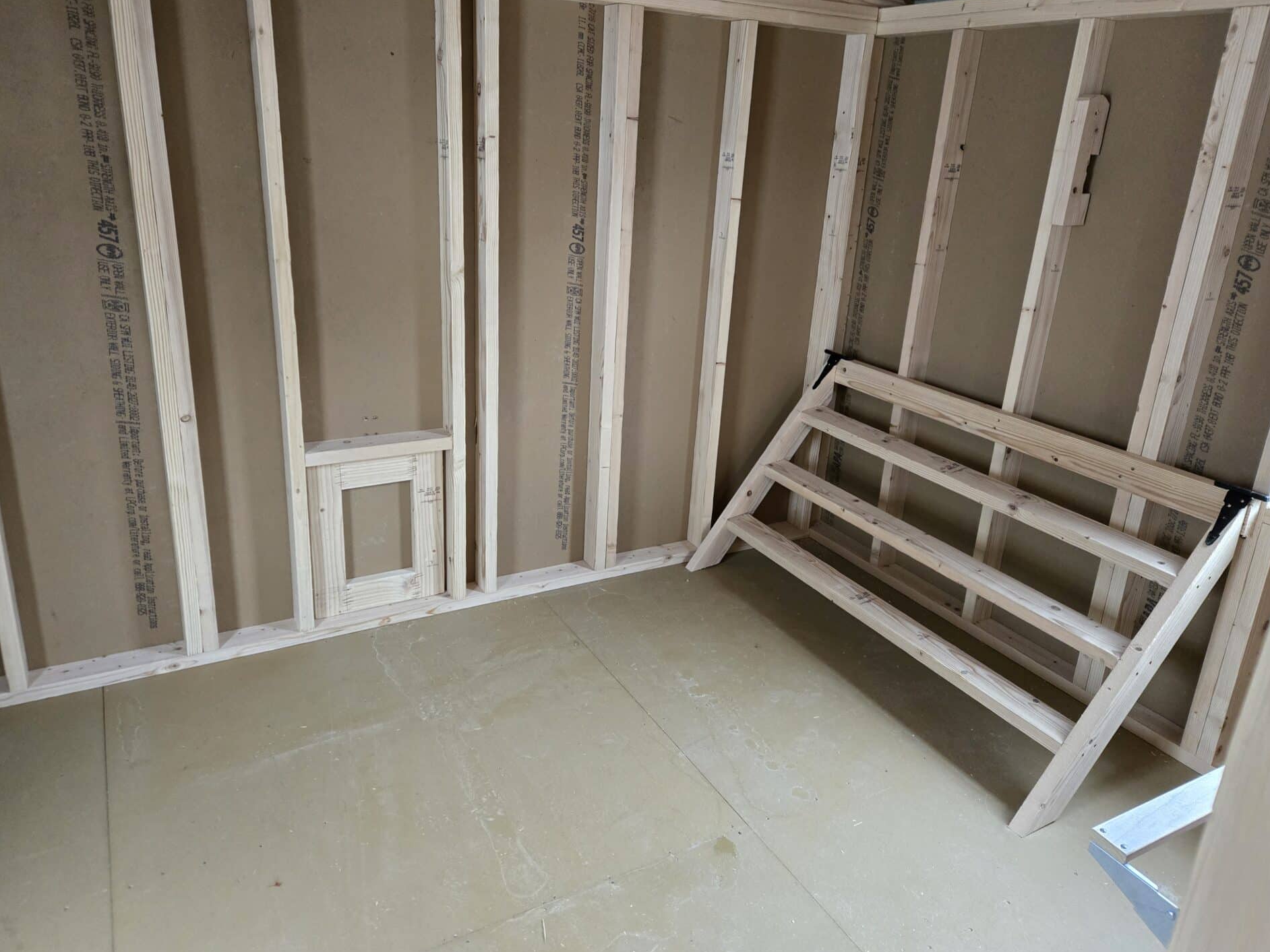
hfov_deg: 69.4
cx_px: 625
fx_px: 917
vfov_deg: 54.8
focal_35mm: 25
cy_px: 438
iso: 1000
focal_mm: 5.4
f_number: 1.8
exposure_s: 1/120
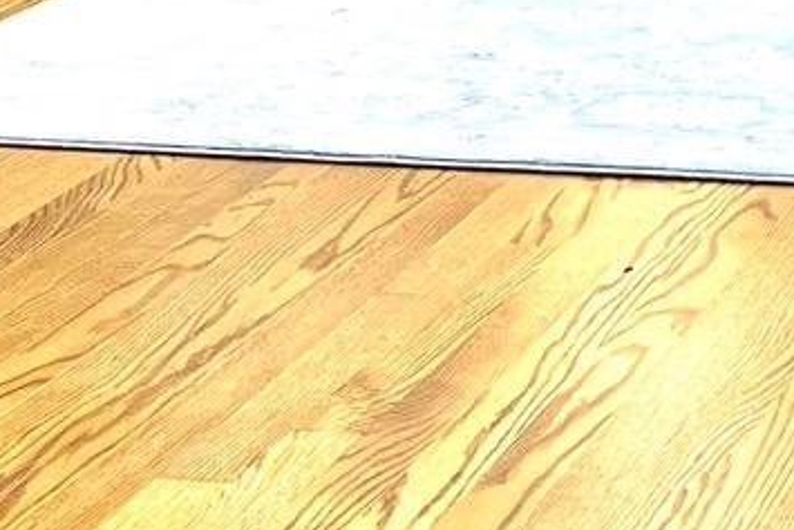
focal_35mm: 156
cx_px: 975
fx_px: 3442
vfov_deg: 8.5
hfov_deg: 12.8
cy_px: -441
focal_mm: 5.7
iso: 100
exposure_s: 1/120
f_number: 1.5
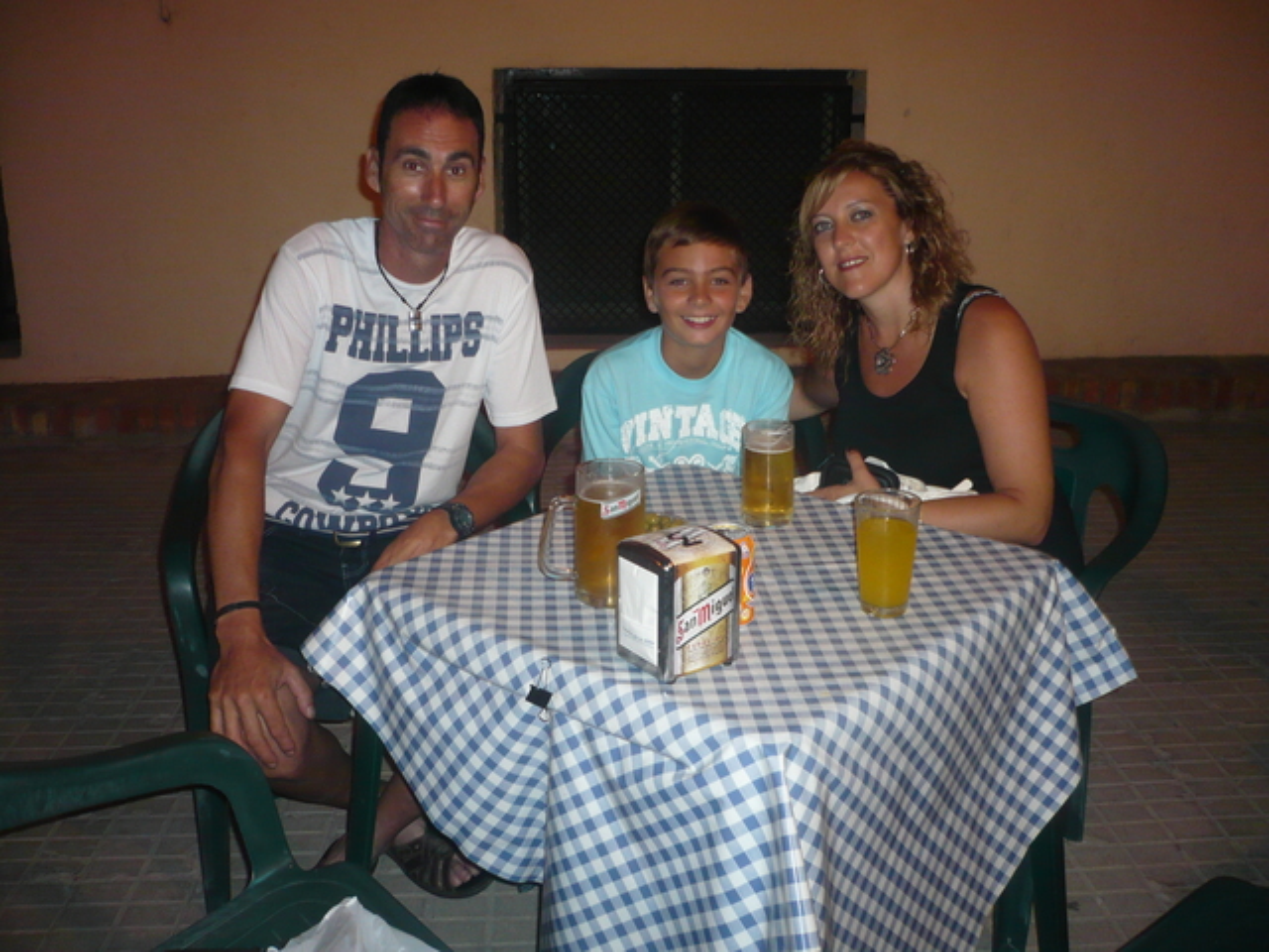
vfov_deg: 40.7
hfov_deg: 52.6
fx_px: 1283
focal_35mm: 35
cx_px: 634
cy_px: 476
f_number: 2.8
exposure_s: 1/30
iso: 160
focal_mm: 5.8
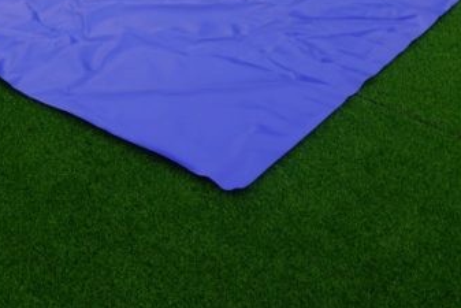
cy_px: -109
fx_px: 935
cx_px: 92
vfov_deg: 17.4
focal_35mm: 73
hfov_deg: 27.1
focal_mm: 16
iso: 100
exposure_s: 1/100
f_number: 5.6
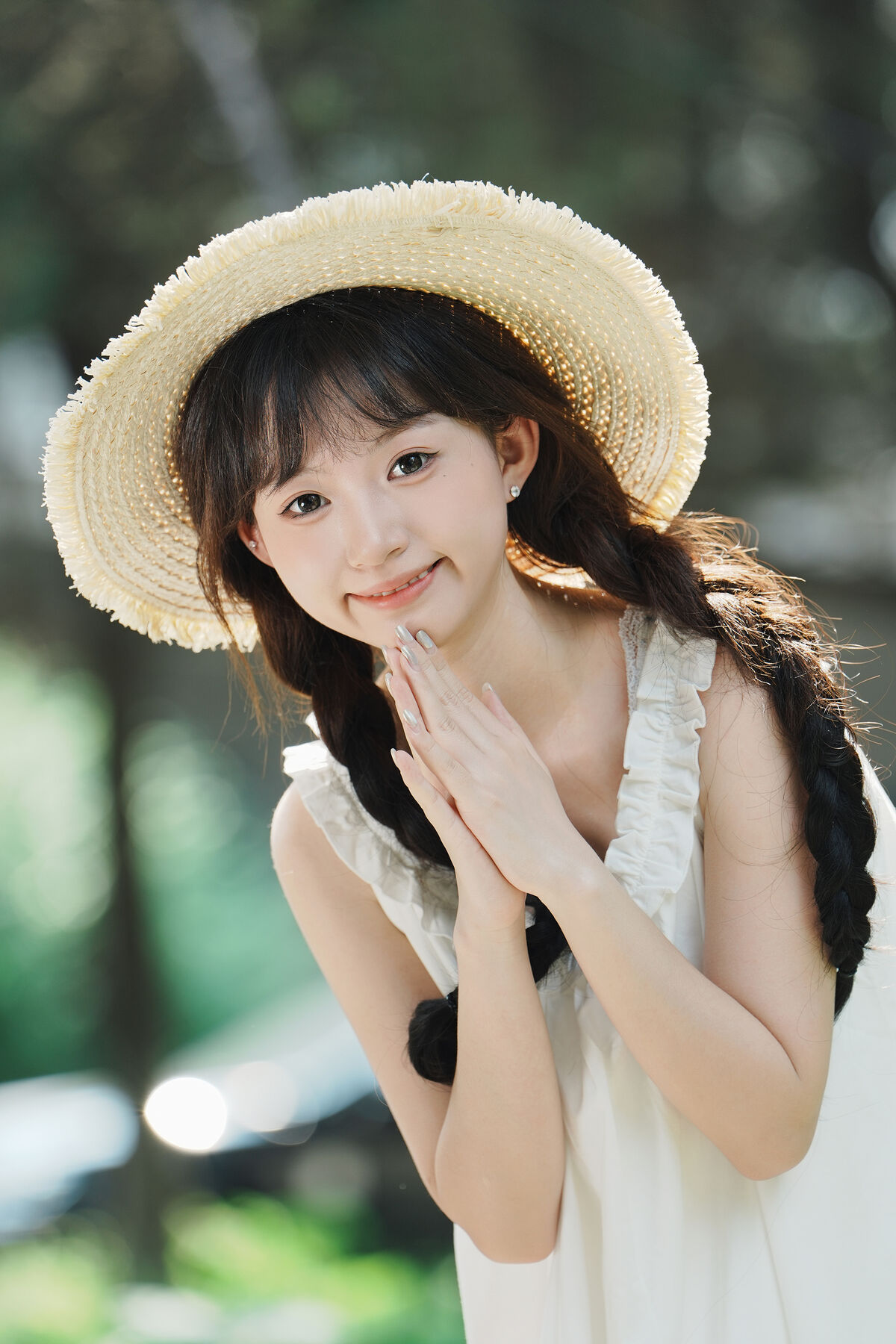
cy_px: 672
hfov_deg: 6.9
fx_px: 7466
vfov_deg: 10.3
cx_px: 448
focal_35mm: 200
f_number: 4
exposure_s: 1/320
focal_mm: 200
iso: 200
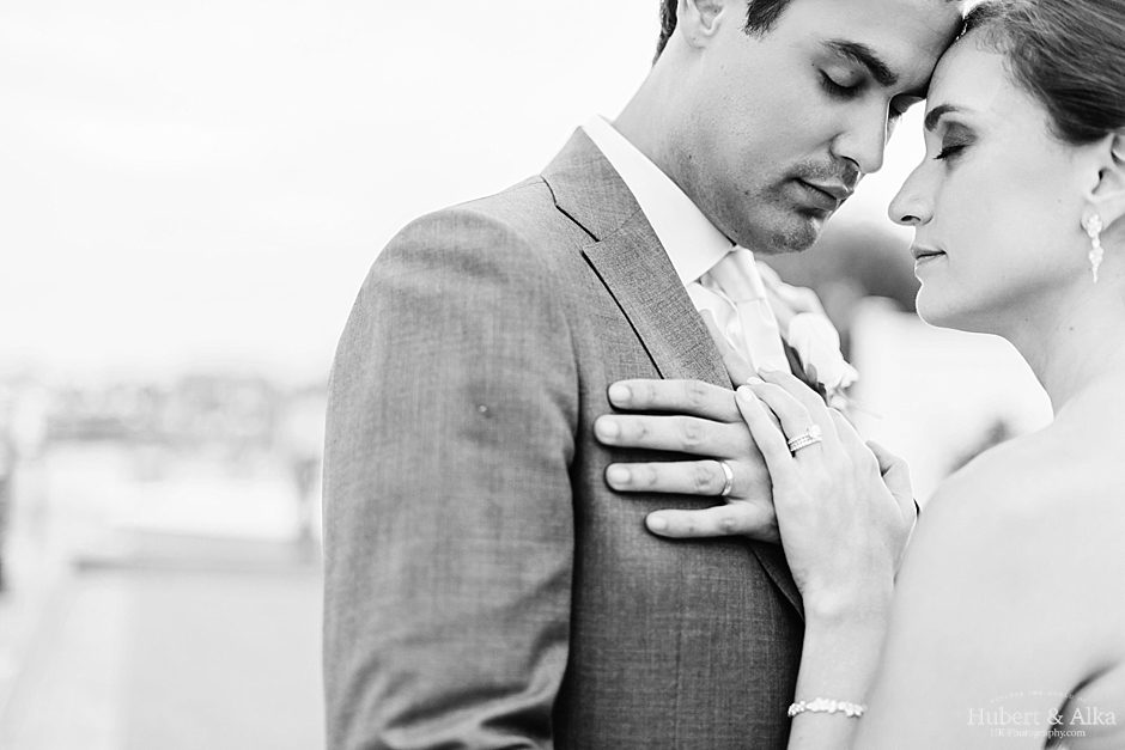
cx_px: 562
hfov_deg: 39.6
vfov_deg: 27.0
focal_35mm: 50
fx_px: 1563
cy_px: 375
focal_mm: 50
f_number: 1.4
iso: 400
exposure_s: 1/640
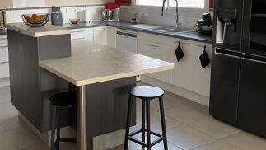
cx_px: 88
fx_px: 332
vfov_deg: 25.1
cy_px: 35
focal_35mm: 47
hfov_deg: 43.1
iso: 100
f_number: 1.8
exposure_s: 1/60
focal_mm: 3
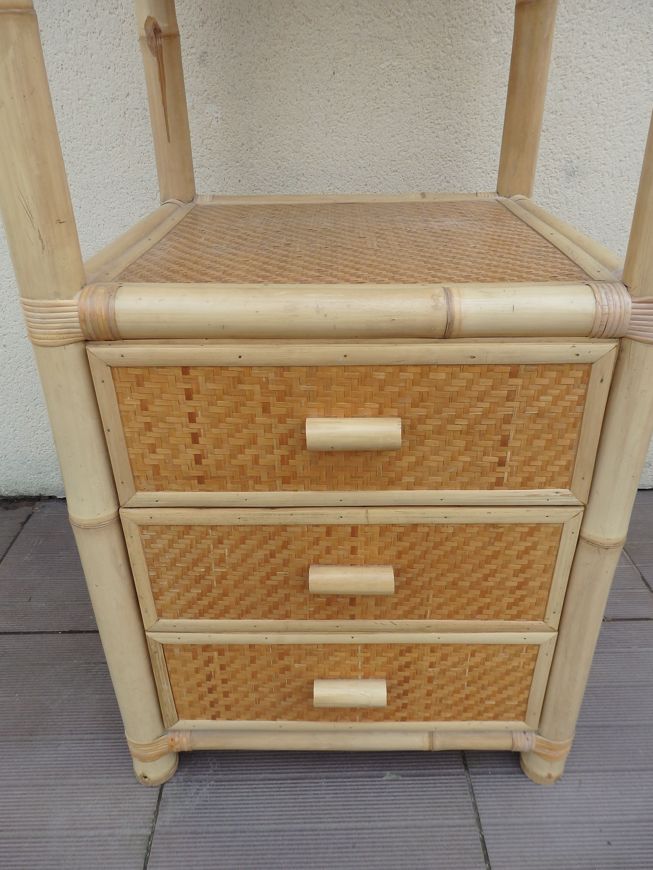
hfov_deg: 54.9
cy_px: 435
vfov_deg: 69.4
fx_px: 629
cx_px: 326
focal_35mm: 25
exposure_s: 1/250
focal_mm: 4.5
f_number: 3
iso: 125
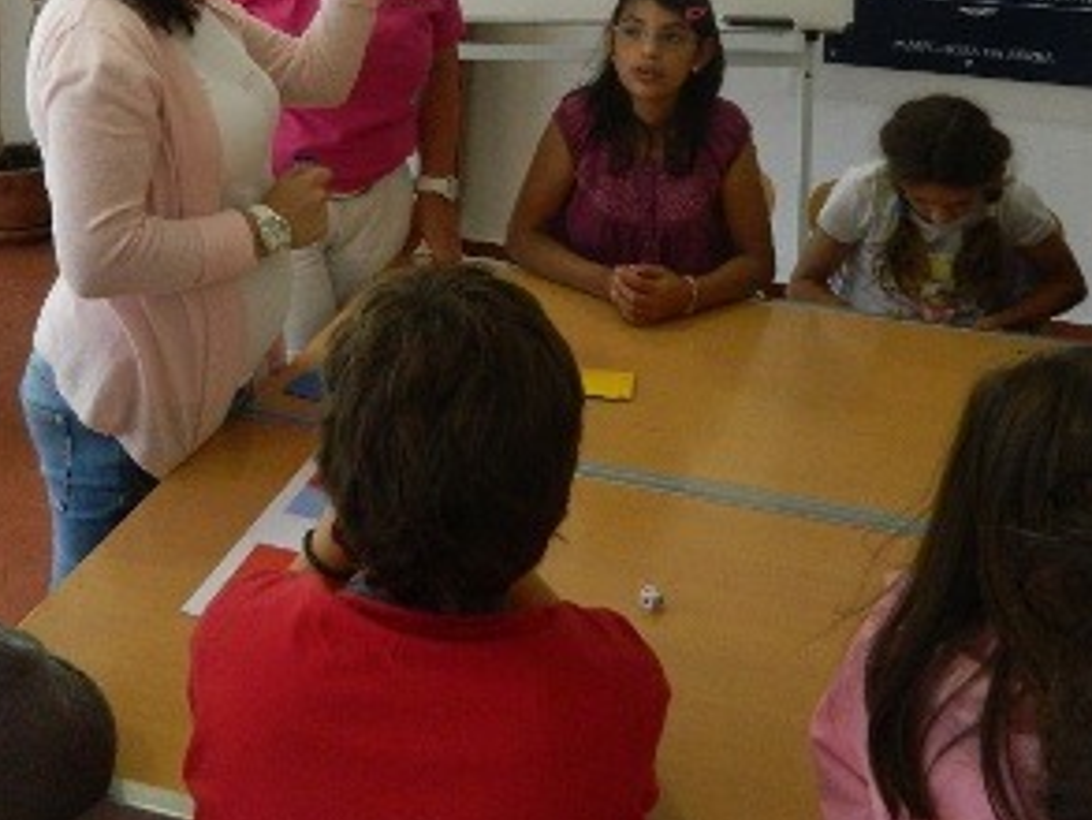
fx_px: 1452
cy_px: 106
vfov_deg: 30.4
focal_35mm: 46
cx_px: 432
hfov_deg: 41.0
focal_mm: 4.5
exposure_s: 1/125
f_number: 3.1
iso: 400
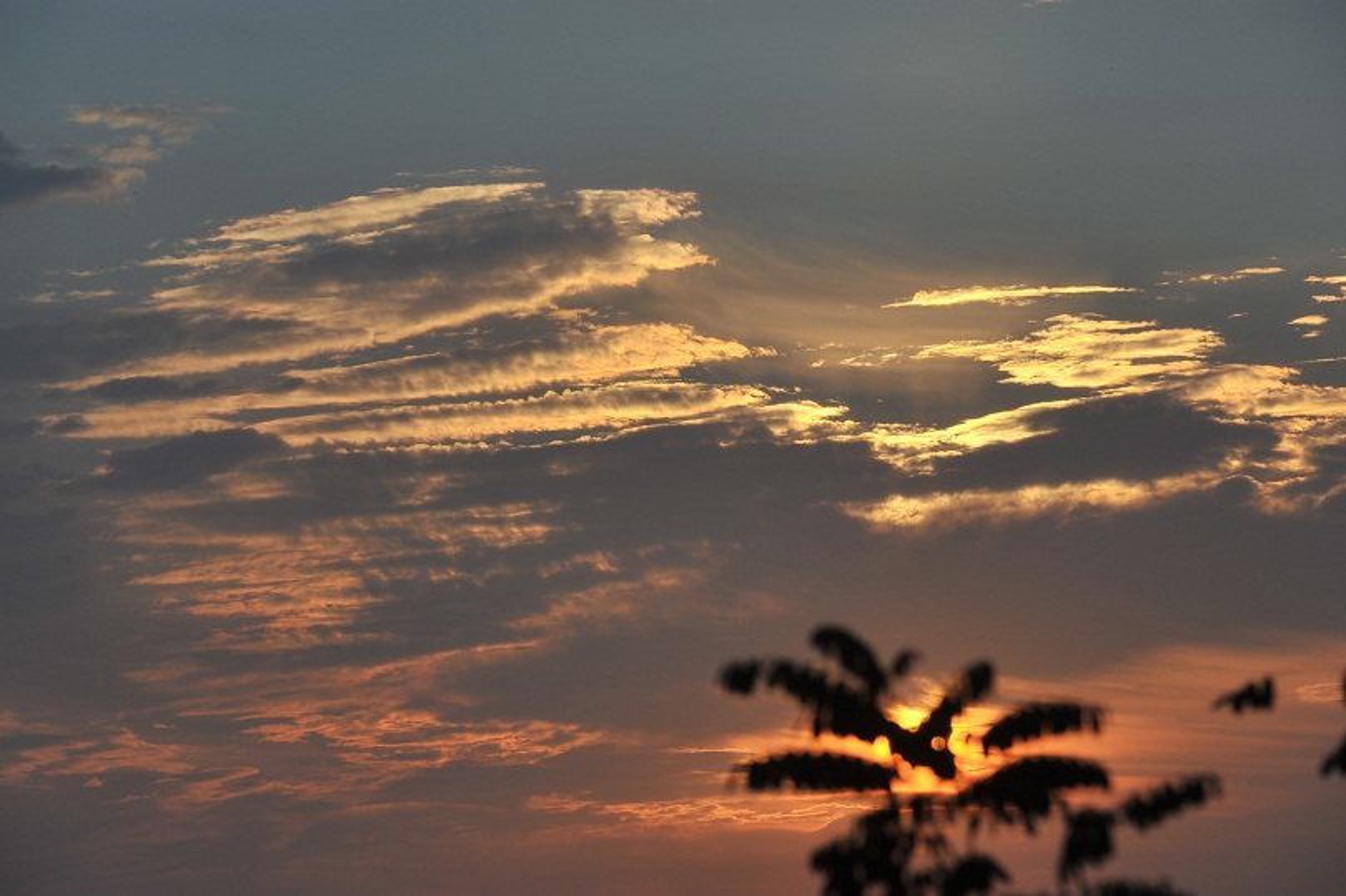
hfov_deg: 10.8
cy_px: 448
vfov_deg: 7.2
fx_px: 7102
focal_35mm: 190
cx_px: 673
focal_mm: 190
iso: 320
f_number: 13
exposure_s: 1/640
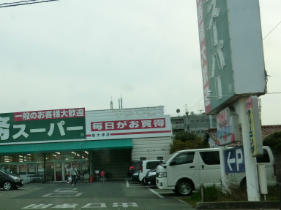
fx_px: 325
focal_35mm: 40
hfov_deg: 44.6
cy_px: 138
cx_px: 59
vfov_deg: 35.6
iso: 80
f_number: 3.2
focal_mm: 4.3
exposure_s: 1/500
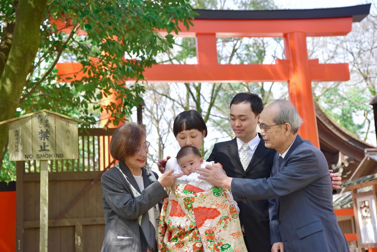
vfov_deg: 19.5
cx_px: 188
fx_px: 733
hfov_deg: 28.8
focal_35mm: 70
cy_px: 126
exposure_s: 1/500
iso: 1000
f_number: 6.3
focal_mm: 70
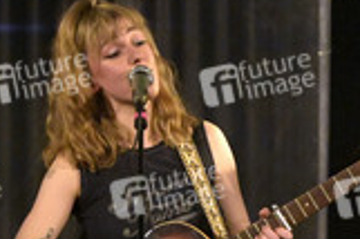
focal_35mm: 435
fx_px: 4346
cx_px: 421
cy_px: 248
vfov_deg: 3.2
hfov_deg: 4.7
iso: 16000
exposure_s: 1/320
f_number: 4
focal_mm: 155
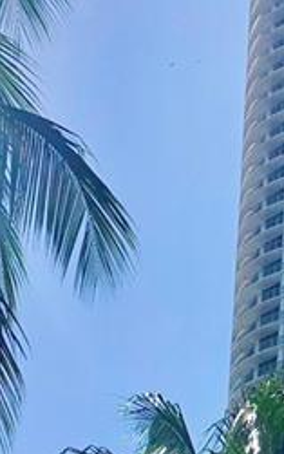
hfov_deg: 9.1
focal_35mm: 142
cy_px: 331
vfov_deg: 14.7
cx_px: 349
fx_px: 1758
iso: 20
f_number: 1.8
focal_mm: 3.99
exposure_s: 1/3472
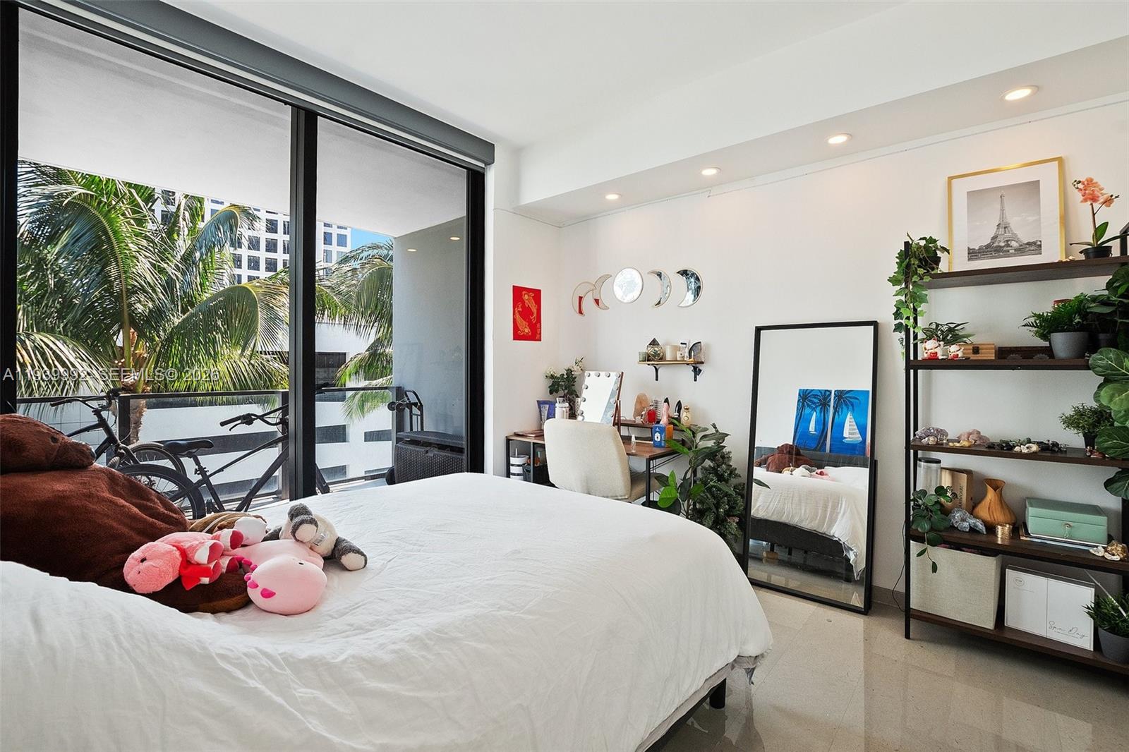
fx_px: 470
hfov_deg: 100.4
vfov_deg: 77.3
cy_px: 376
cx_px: 564
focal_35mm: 15
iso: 500
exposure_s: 1/15
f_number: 8
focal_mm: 10
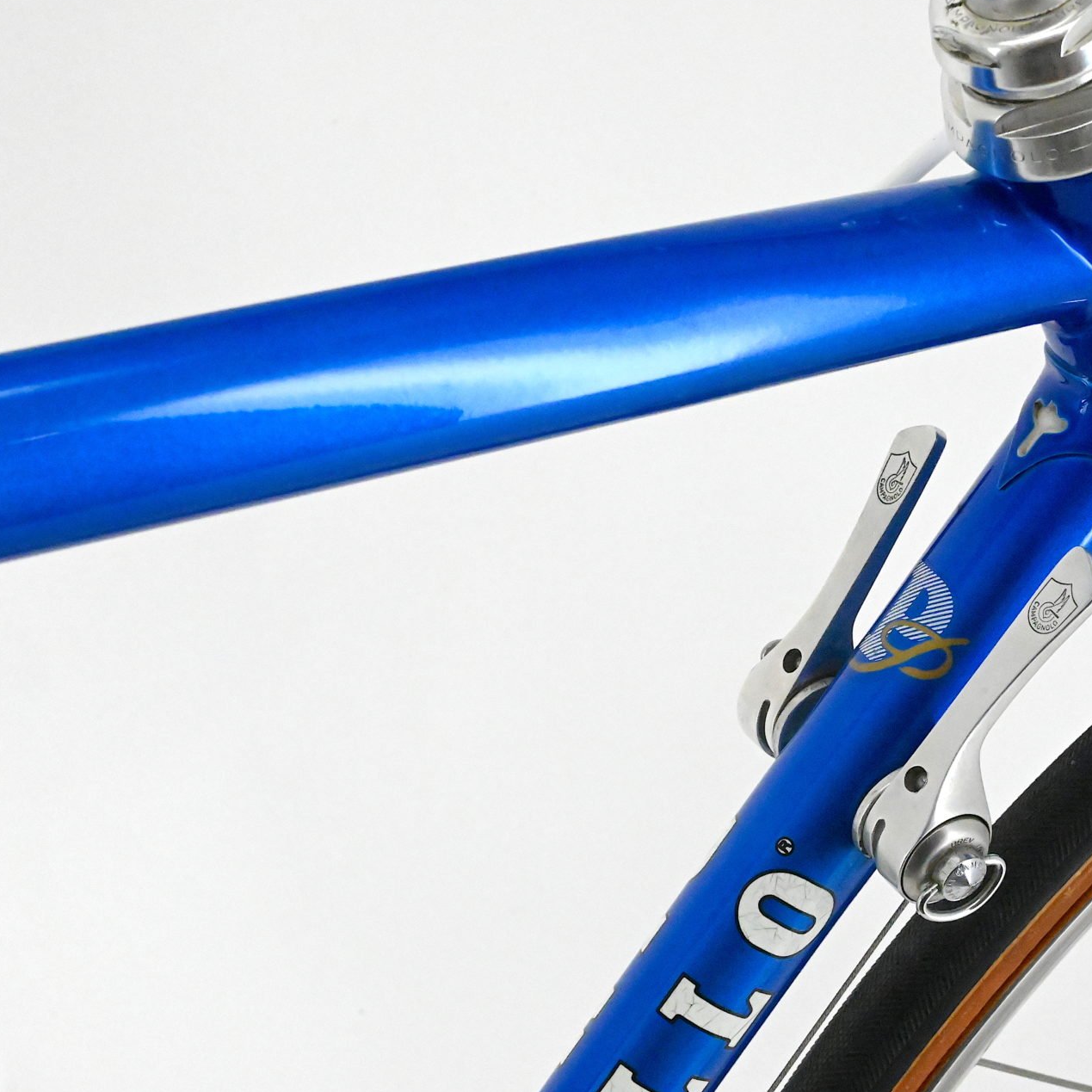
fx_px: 3212
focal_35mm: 90
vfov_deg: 19.3
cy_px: 544
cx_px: 737
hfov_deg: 19.2
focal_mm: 70
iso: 25600
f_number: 20
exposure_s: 1/640
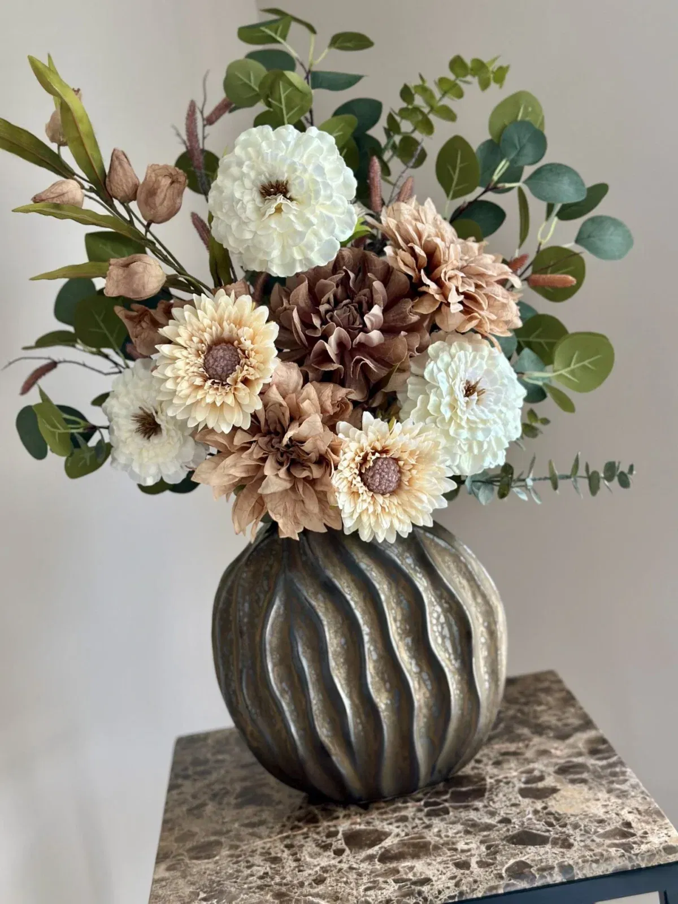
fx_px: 1254
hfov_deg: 30.3
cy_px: 452
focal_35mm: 48
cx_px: 339
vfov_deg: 39.7
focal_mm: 6.86
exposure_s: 1/98
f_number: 1.78
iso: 125
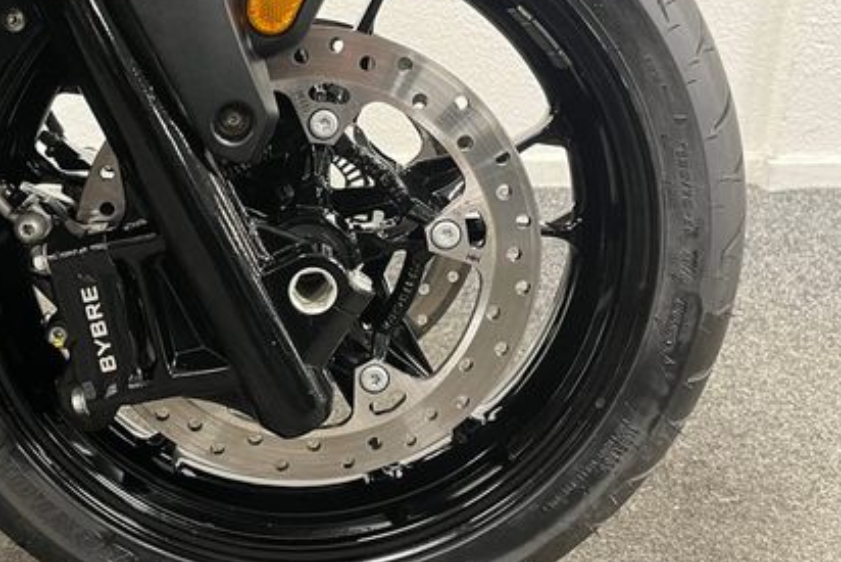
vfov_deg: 31.5
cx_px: 247
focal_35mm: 42
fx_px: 981
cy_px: 168
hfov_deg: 45.3
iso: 640
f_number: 1.6
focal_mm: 5.1
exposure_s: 1/33
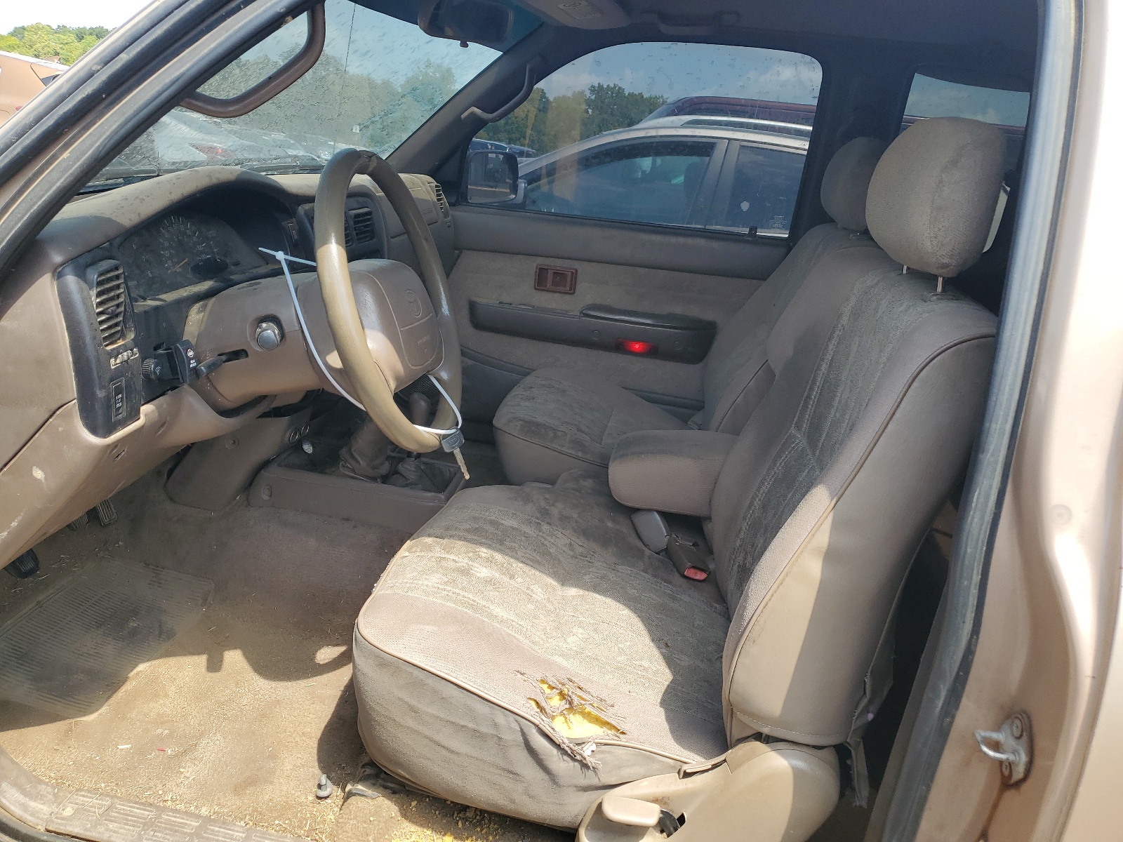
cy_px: 421
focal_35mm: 26
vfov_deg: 53.1
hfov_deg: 67.3
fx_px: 843
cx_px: 562
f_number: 1.5
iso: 50
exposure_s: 1/769
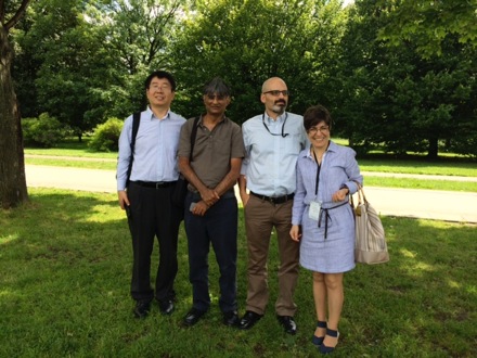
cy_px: 179
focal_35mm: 30
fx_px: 413
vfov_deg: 46.8
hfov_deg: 60.0
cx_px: 238
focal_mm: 4.12
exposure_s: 1/672
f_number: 2.2
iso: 32
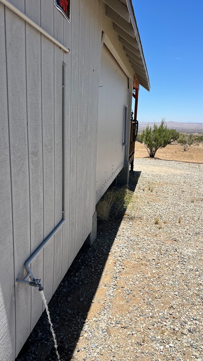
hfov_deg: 37.6
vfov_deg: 62.6
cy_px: 180
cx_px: 82
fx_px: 297
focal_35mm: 31
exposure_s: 1/5076
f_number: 1.5
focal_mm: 5.7
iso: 50
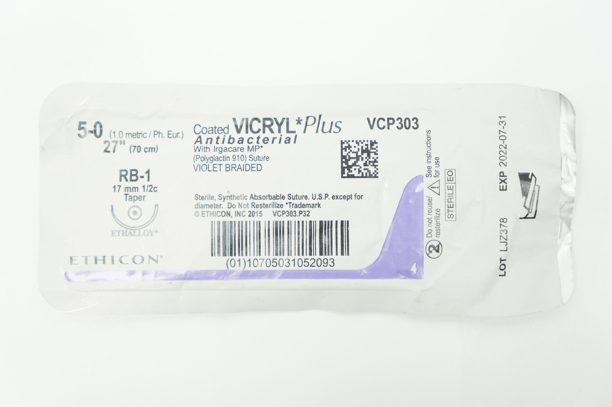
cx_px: 306
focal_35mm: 52
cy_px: 204
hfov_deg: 37.9
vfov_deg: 25.7
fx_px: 892
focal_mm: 35
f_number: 4.5
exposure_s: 1/60
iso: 400
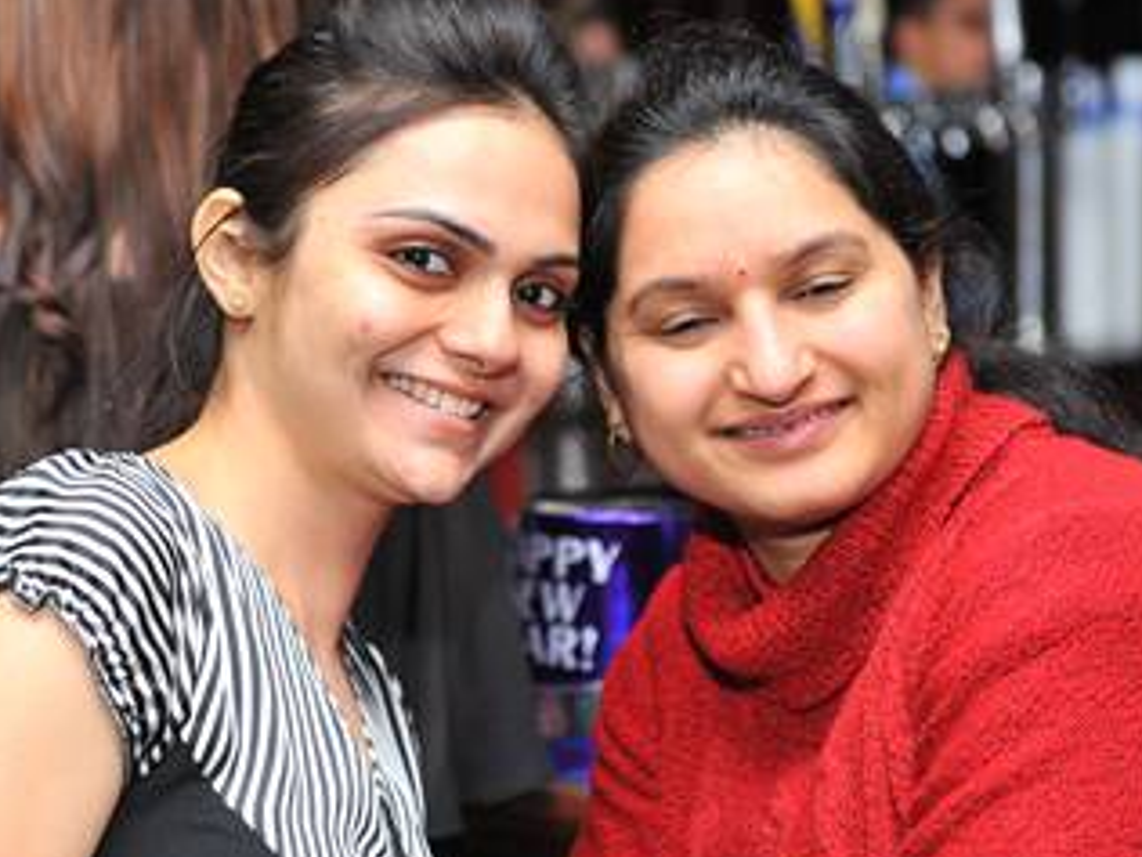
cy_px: 474
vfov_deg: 12.7
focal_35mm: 117
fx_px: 3860
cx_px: 557
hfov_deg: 16.8
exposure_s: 1/100
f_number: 4.5
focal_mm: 70
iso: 1000
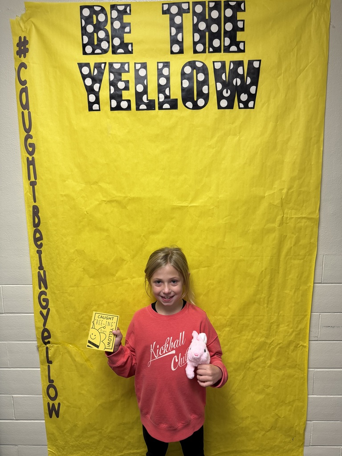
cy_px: 228
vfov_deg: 71.6
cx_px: 171
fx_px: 316
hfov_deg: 56.8
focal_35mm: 24
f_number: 1.78
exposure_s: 1/120
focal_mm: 6.76
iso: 160
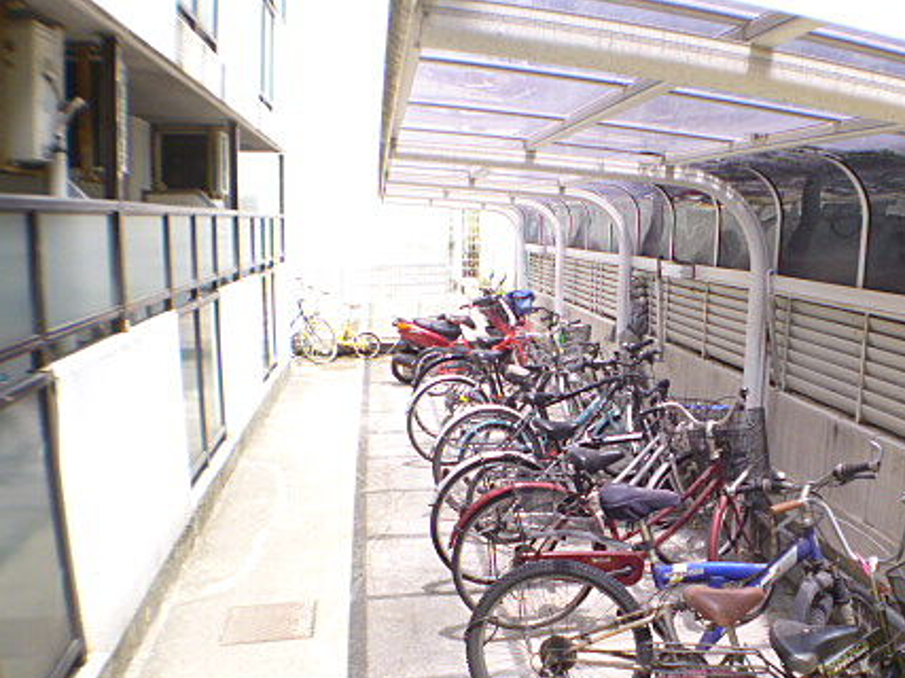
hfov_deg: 38.7
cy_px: 403
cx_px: 676
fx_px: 1255
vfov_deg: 30.2
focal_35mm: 48
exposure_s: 1/160
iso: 100
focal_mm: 5.7
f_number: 2.9
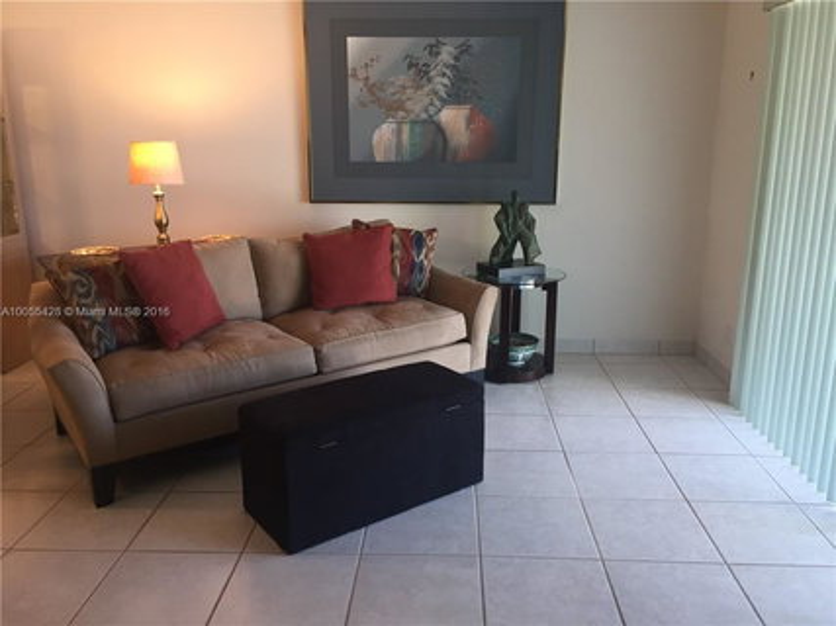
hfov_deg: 61.7
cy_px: 313
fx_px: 700
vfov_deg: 48.2
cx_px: 418
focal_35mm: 29
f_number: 2.2
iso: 64
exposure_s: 1/30
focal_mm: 4.15
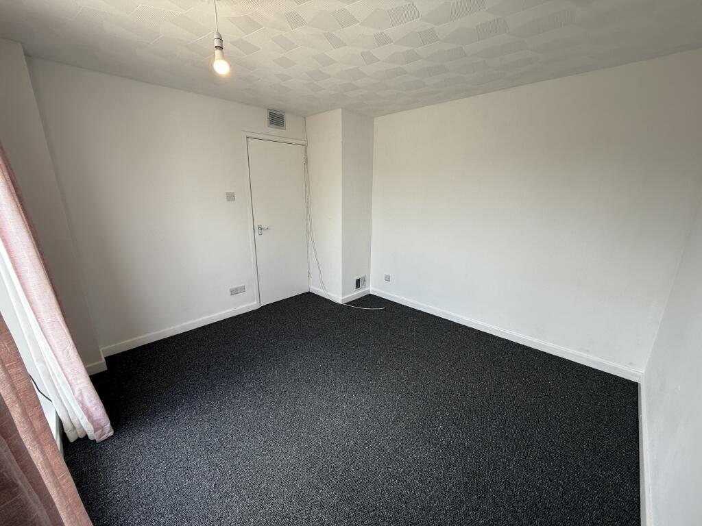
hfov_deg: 102.1
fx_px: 284
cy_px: 263
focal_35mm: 14
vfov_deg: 85.7
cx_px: 351
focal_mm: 2.22
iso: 50
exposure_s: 1/145
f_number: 2.2
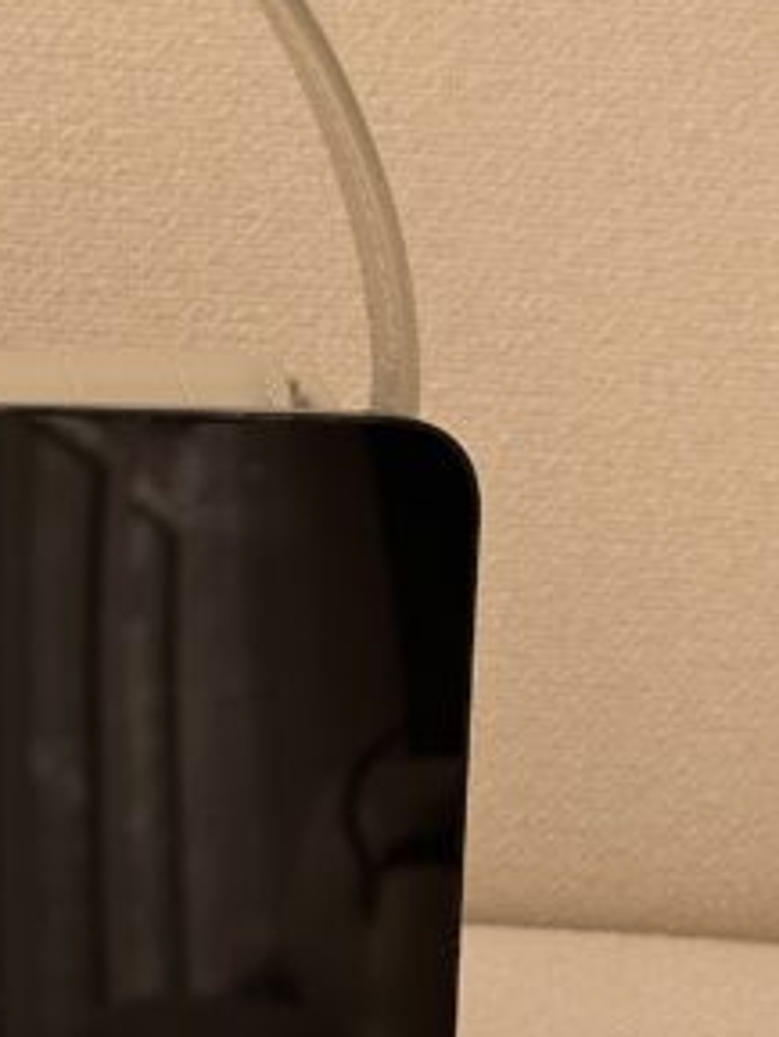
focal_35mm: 133
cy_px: 355
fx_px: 3988
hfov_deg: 10.9
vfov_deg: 14.8
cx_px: -179
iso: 50
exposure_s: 1/238
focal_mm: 6.86
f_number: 1.78
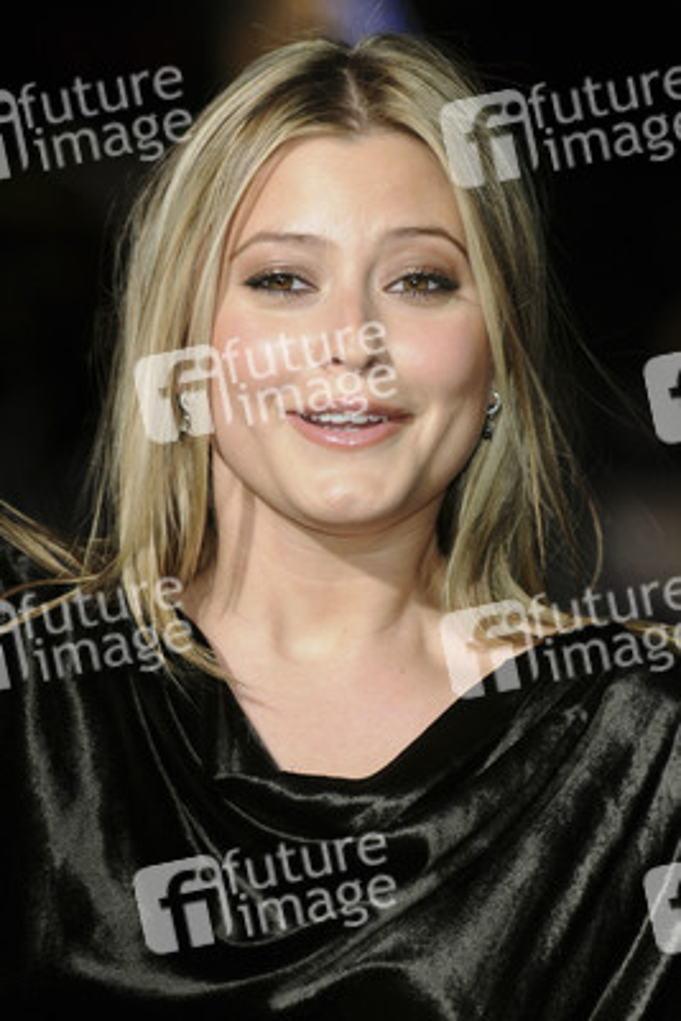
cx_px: 340
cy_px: 510
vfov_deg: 10.5
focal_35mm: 195
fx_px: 5528
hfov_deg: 7.0
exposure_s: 1/125
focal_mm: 130
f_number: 4.5
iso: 500
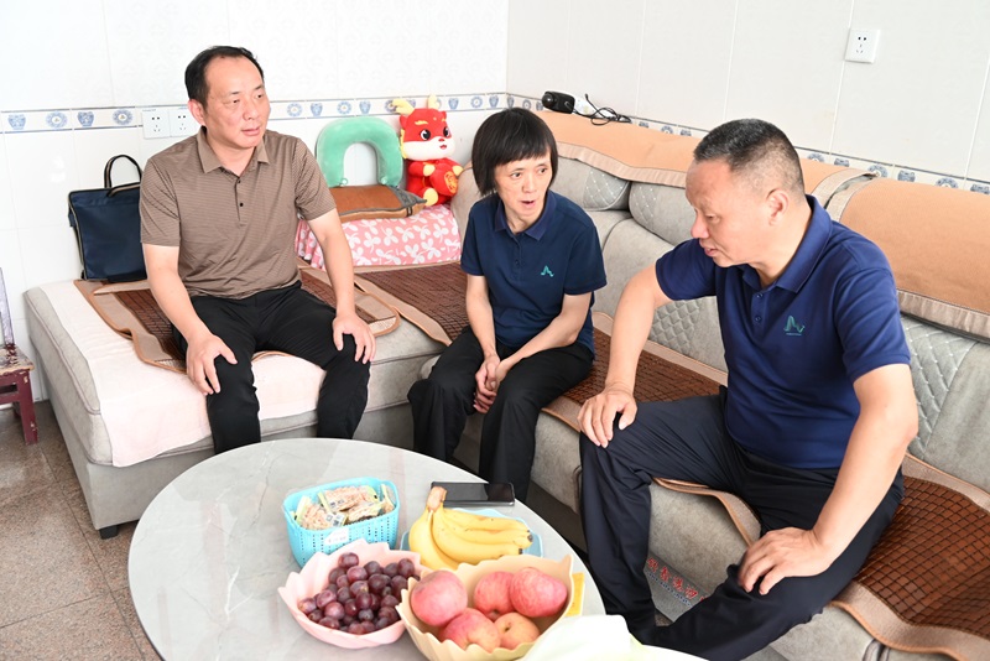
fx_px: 908
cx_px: 495
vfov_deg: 40.0
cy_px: 330
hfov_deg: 57.2
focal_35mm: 33
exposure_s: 1/40
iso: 2200
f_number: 4.8
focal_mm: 33
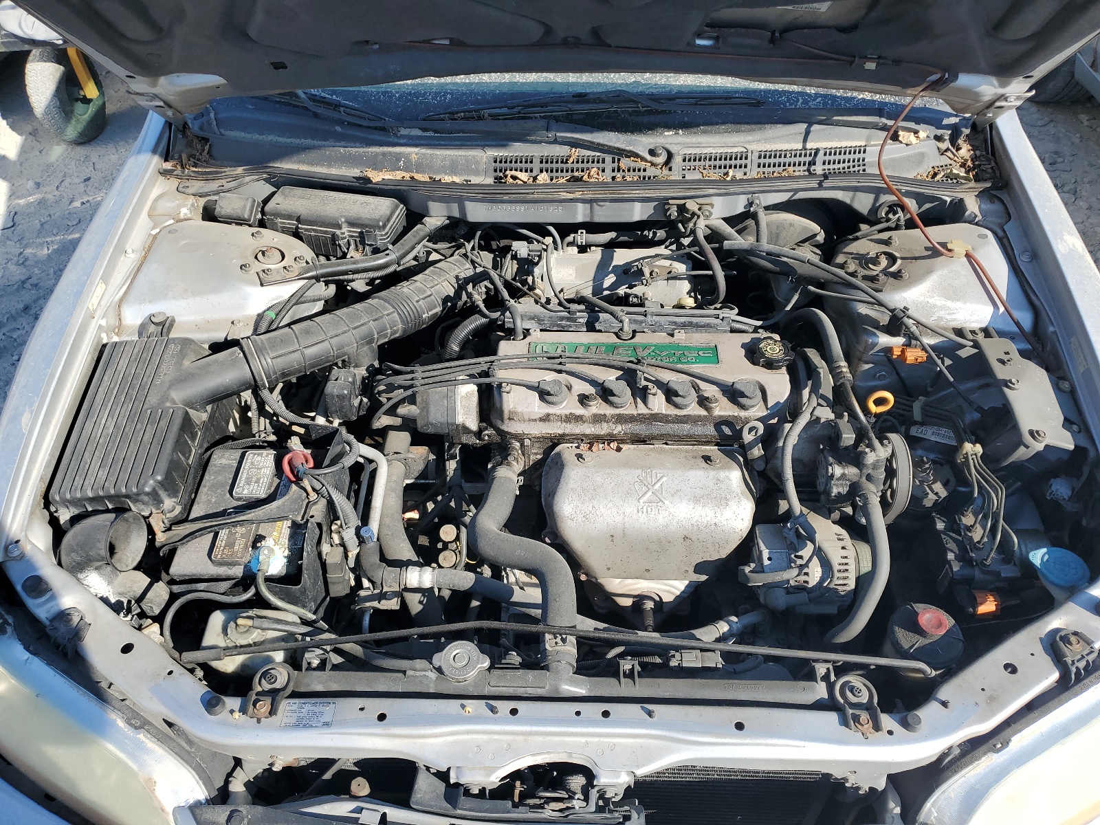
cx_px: 550
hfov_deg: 67.3
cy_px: 412
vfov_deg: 53.1
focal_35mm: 26
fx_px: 826
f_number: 1.5
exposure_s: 1/1667
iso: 50
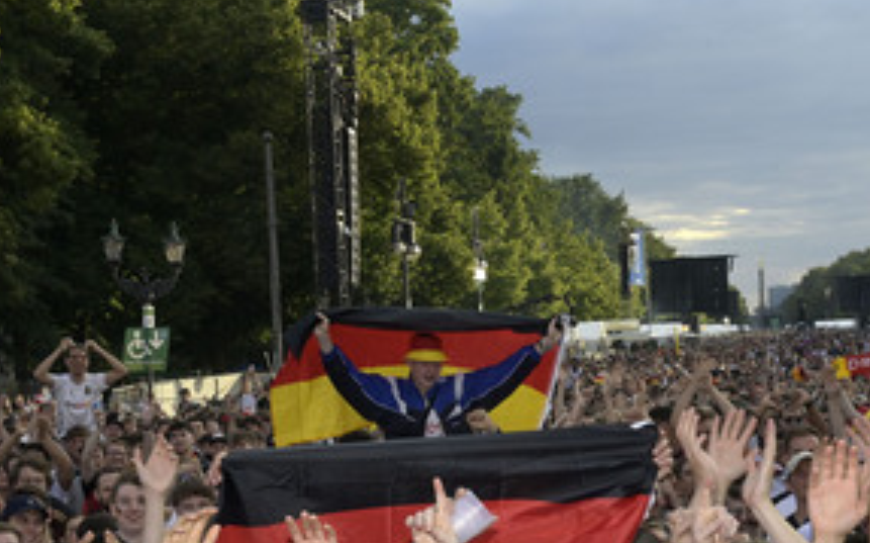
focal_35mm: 80
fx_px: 1896
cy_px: 406
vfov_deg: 16.2
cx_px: 468
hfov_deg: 25.8
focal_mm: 50
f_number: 20
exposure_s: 1/160
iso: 1000
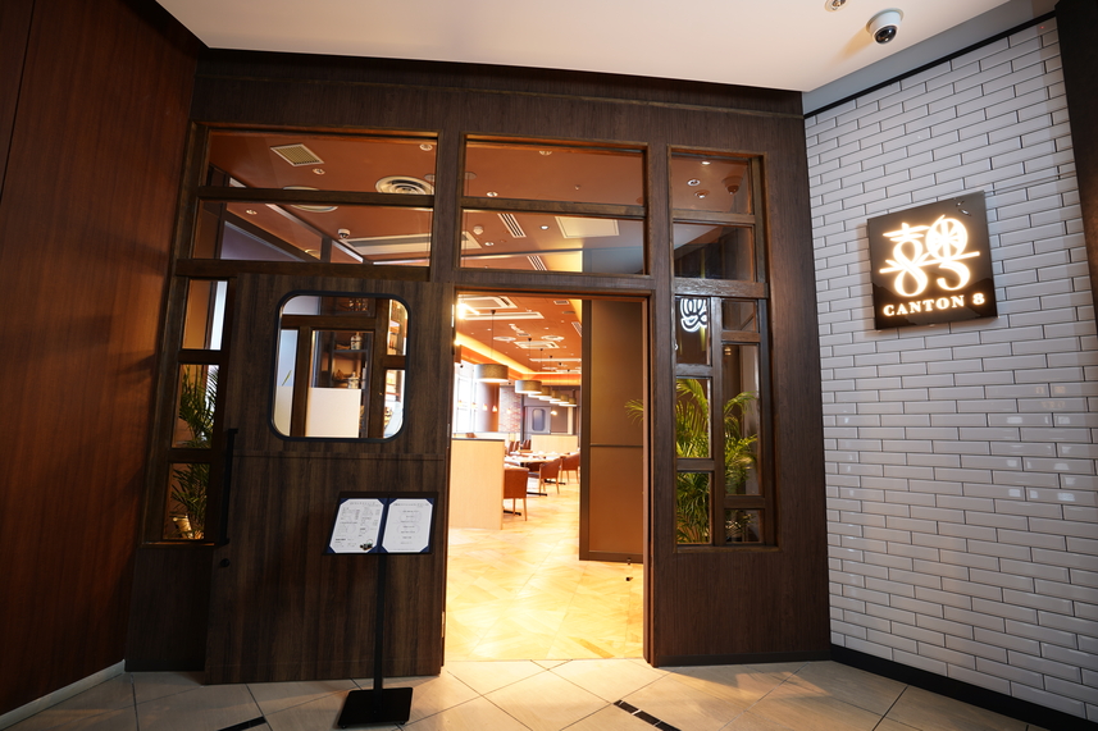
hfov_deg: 96.7
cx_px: 549
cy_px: 366
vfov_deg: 73.7
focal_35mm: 16
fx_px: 488
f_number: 5.6
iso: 100
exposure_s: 1.6
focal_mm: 16
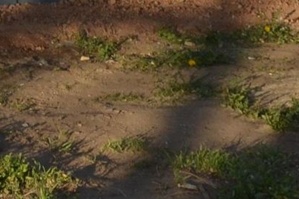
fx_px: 1694
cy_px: -463
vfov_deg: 6.1
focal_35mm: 204
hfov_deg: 9.9
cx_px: -98
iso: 100
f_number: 7.1
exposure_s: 1/200
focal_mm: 18
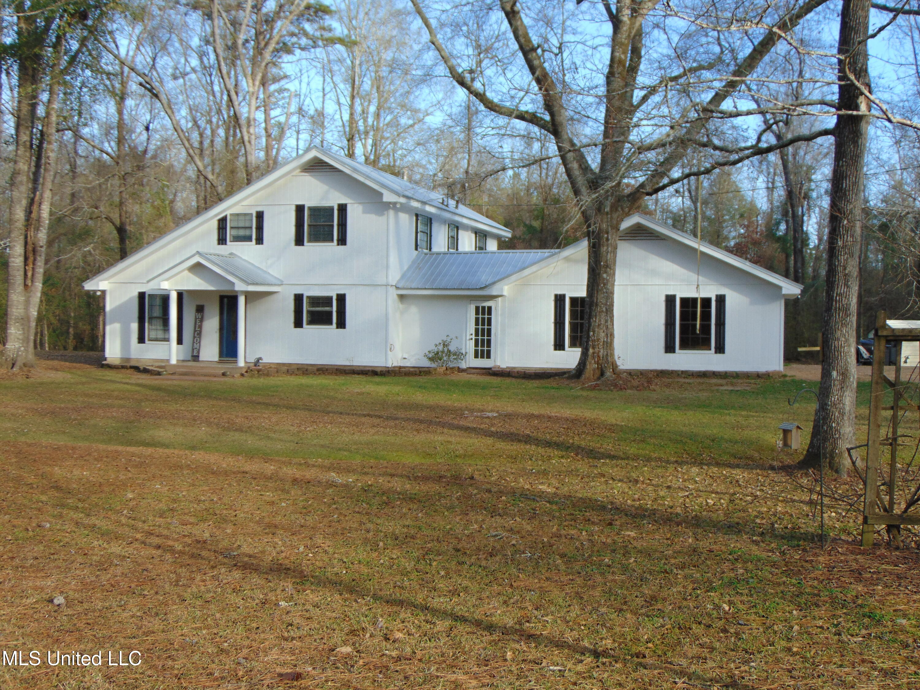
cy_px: 345
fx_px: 1037
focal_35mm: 39
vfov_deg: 36.8
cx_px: 460
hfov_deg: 47.9
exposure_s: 1/320
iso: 80
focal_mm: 6.9
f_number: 3.3
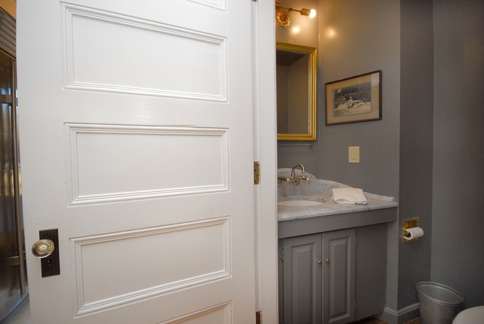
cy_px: 162
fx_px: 202
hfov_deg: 100.3
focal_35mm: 15
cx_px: 242
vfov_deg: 77.5
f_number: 5
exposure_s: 1/60
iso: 400
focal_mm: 10
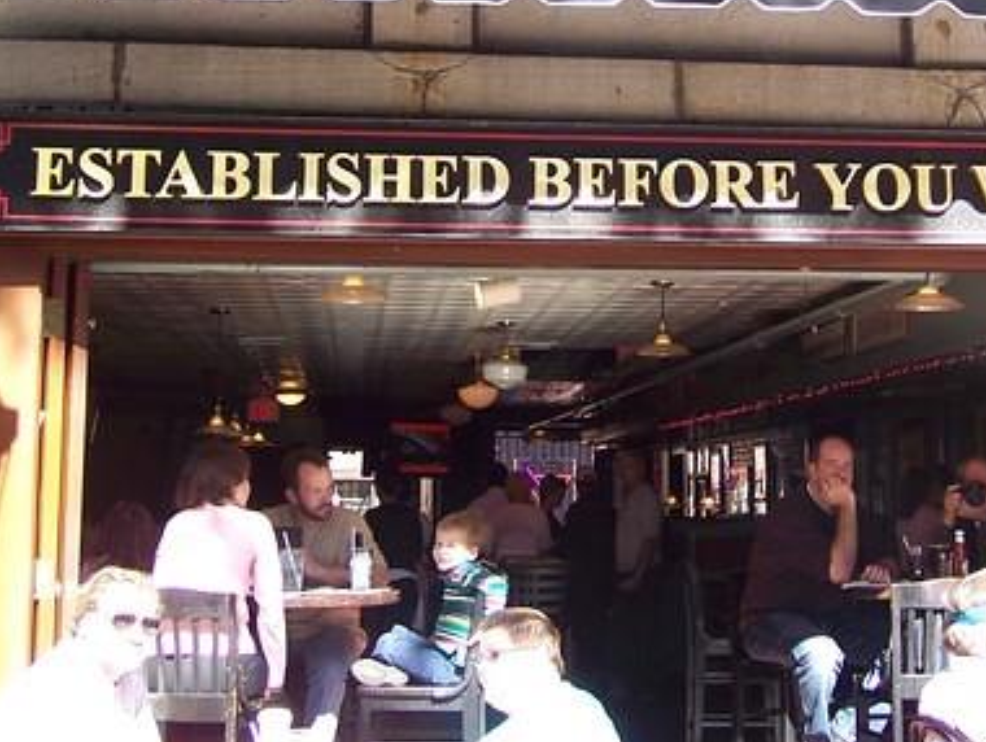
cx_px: 612
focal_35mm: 64
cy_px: 170
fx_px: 1825
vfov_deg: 22.7
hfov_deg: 30.1
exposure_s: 1/125
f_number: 2.8
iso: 80
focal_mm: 6.3
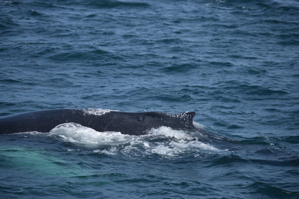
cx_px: 150
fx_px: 2055
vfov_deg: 5.6
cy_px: 100
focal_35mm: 248
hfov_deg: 8.3
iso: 200
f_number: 5.6
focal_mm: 165
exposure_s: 1/1600
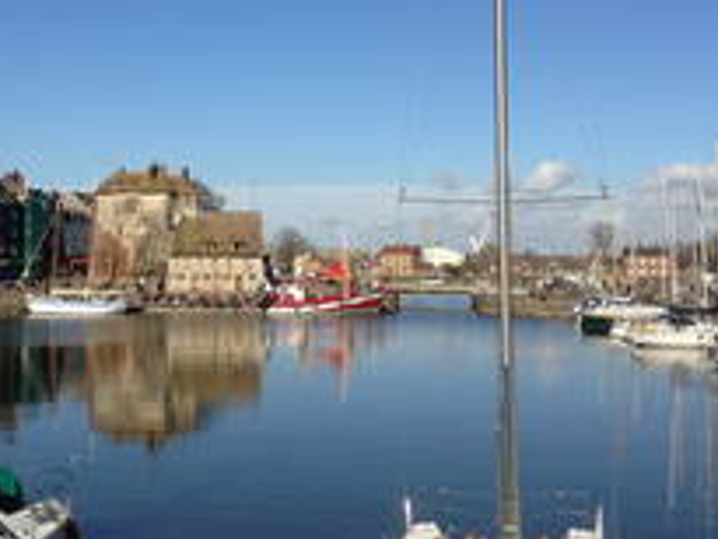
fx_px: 1204
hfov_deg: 33.1
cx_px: 280
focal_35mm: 58
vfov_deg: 25.2
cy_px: 203
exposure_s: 1/2262
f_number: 2.4
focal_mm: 4.13
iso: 50
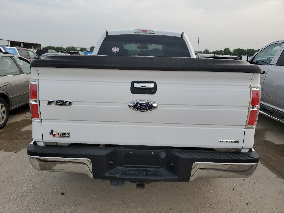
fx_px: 213
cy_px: 106
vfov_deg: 53.1
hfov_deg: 67.3
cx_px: 142
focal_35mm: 26
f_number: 1.5
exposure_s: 1/1111
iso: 50
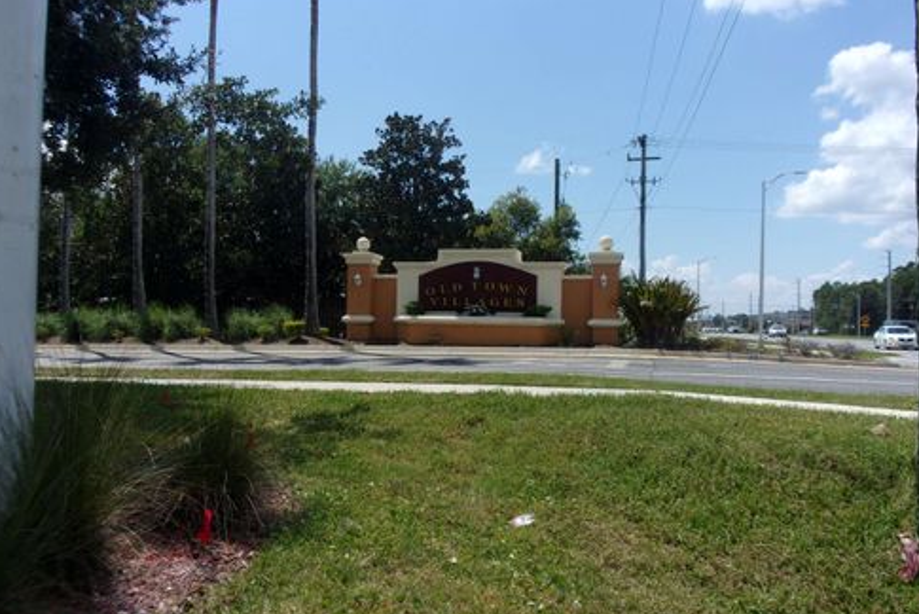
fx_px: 766
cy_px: 289
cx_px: 462
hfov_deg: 61.9
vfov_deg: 43.6
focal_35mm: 30
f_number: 10.8
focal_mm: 5.1
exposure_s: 1/100
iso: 80
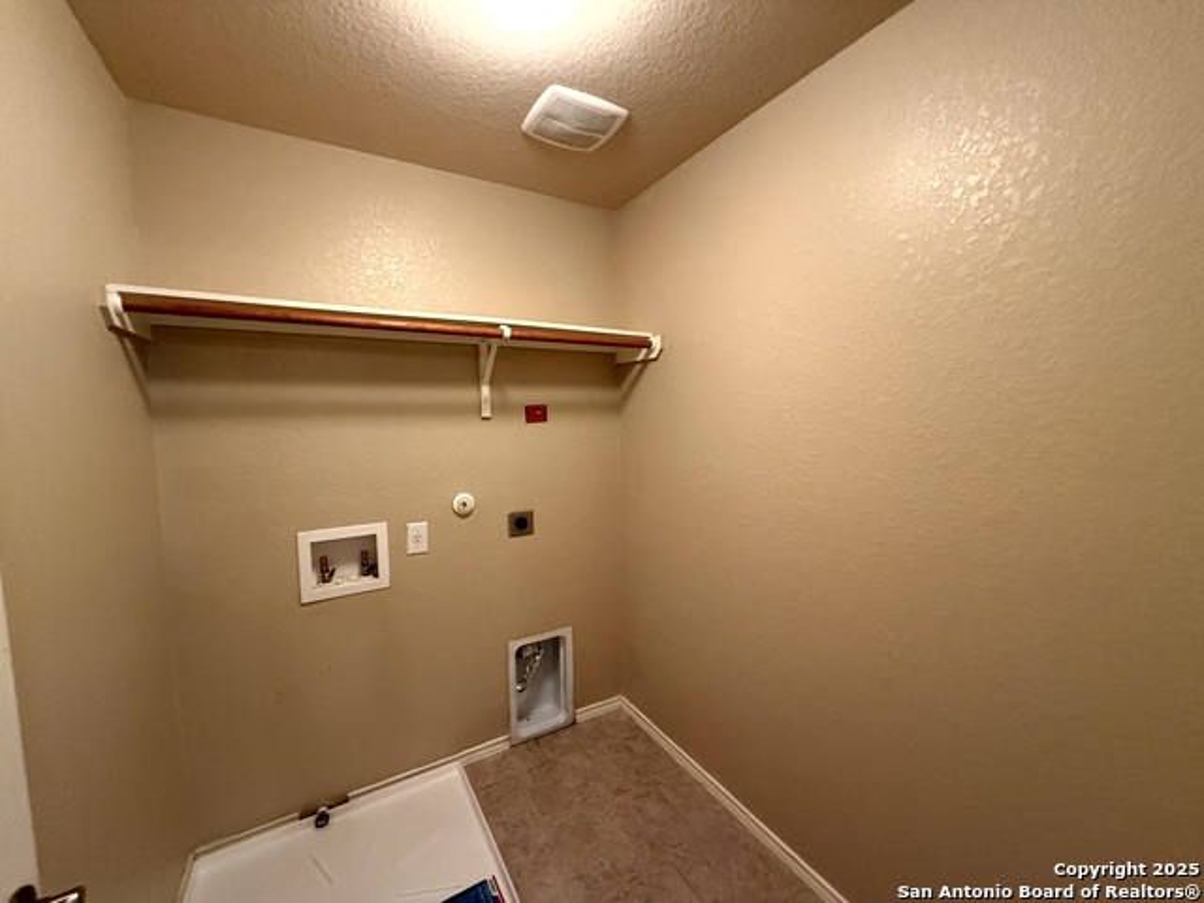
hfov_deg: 102.1
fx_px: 487
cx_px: 602
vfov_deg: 85.7
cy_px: 452
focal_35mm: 14
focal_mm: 2.22
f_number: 2.2
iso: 800
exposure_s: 1/60
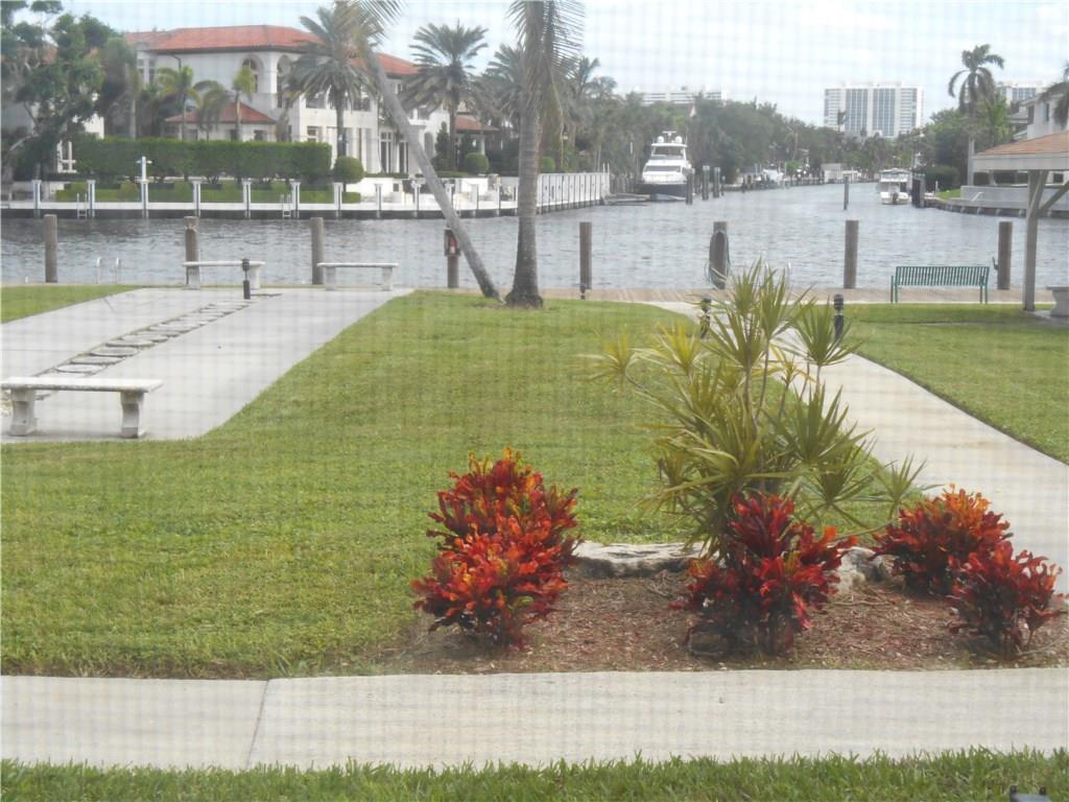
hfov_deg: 31.7
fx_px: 1884
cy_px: 401
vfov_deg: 24.0
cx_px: 534
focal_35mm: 61
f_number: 4.4
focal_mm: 10.9
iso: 200
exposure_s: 1/250
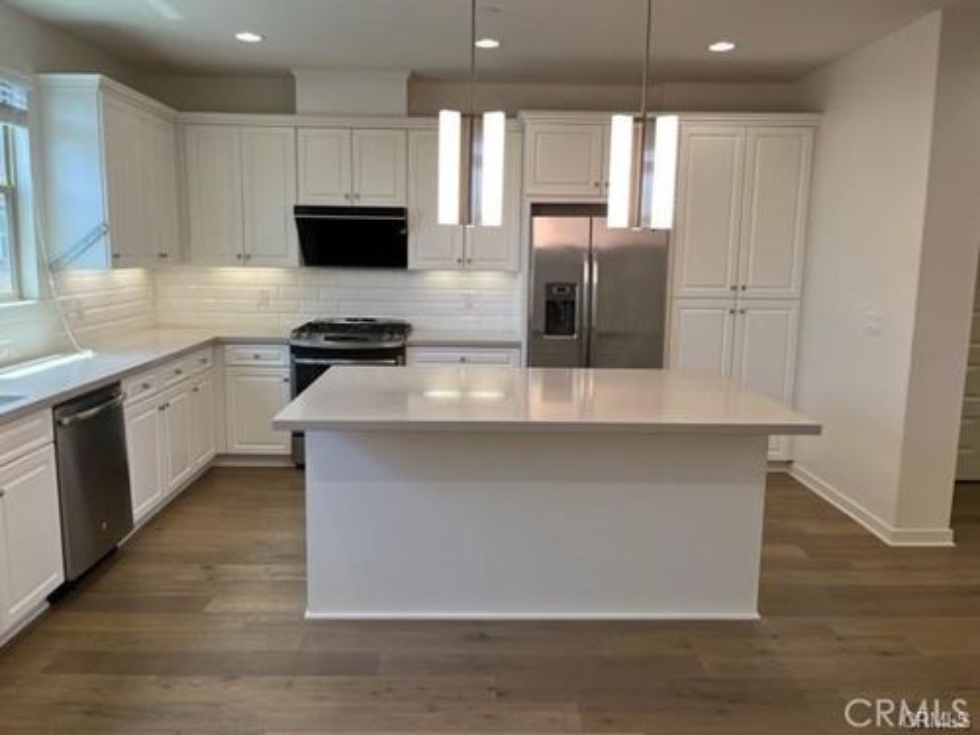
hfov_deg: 67.3
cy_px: 368
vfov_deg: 53.1
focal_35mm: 26
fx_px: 736
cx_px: 490
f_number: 1.6
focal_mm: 5.1
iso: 40
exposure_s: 1/161
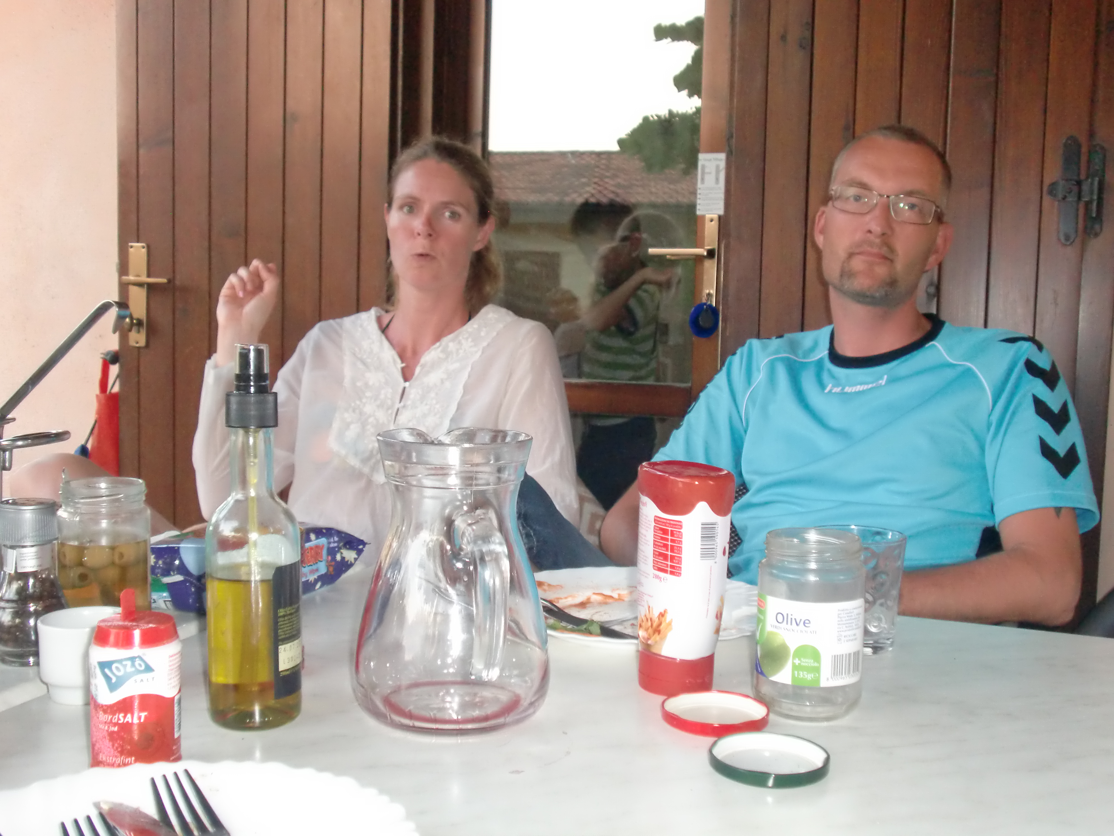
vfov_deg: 39.7
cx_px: 557
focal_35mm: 36
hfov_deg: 51.4
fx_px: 1159
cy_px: 418
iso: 400
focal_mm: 6.51
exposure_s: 1/60
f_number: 3.1
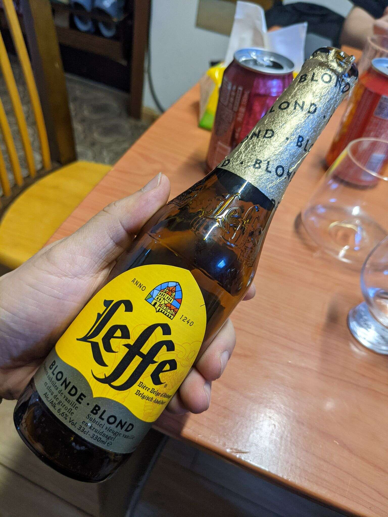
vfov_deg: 65.3
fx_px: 404
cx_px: 194
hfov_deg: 51.4
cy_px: 258
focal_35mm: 27
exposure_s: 1/23.8
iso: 103
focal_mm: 4.38
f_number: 1.73
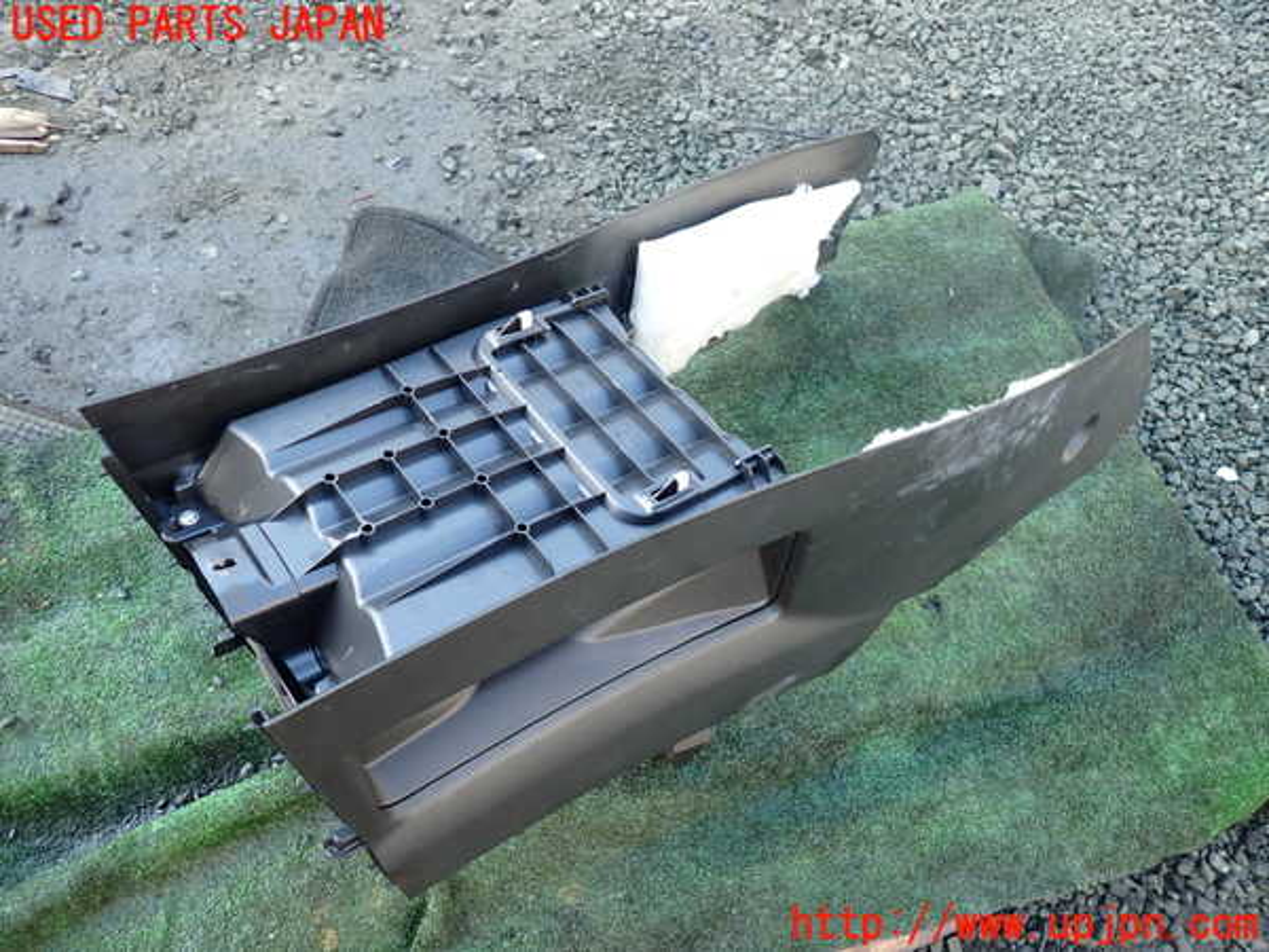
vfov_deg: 54.9
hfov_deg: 69.4
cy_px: 476
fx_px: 916
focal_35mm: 25
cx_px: 634
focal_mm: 4.5
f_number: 2
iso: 100
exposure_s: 1/60
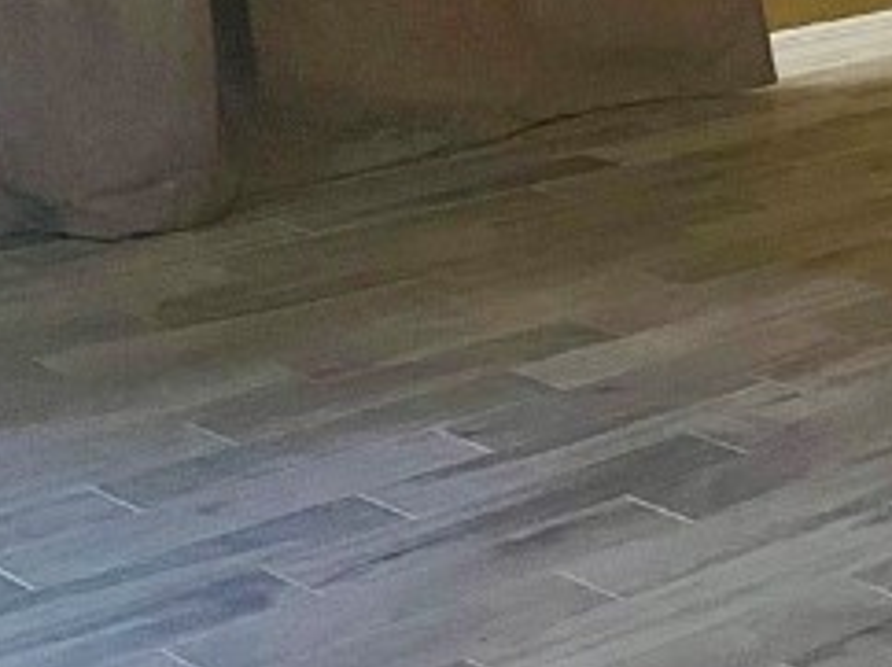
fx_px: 2729
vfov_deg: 13.4
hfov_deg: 15.2
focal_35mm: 106
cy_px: -243
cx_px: 1755
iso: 640
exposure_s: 1/36
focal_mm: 5.1
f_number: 1.6
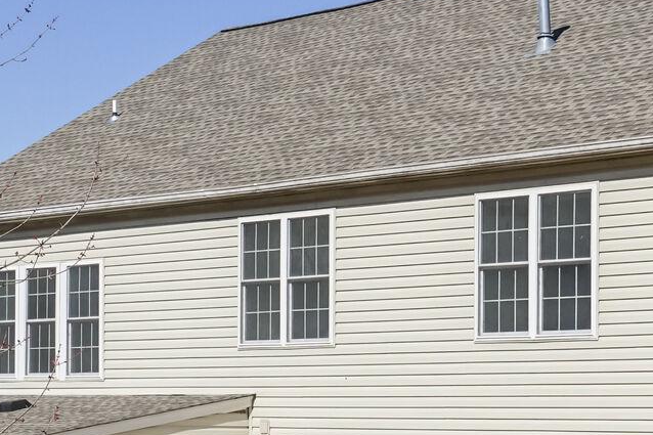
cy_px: 393
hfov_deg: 19.2
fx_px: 1922
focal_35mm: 106
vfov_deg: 12.8
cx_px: 442
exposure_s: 1/3200
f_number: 8
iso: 640
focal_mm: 33
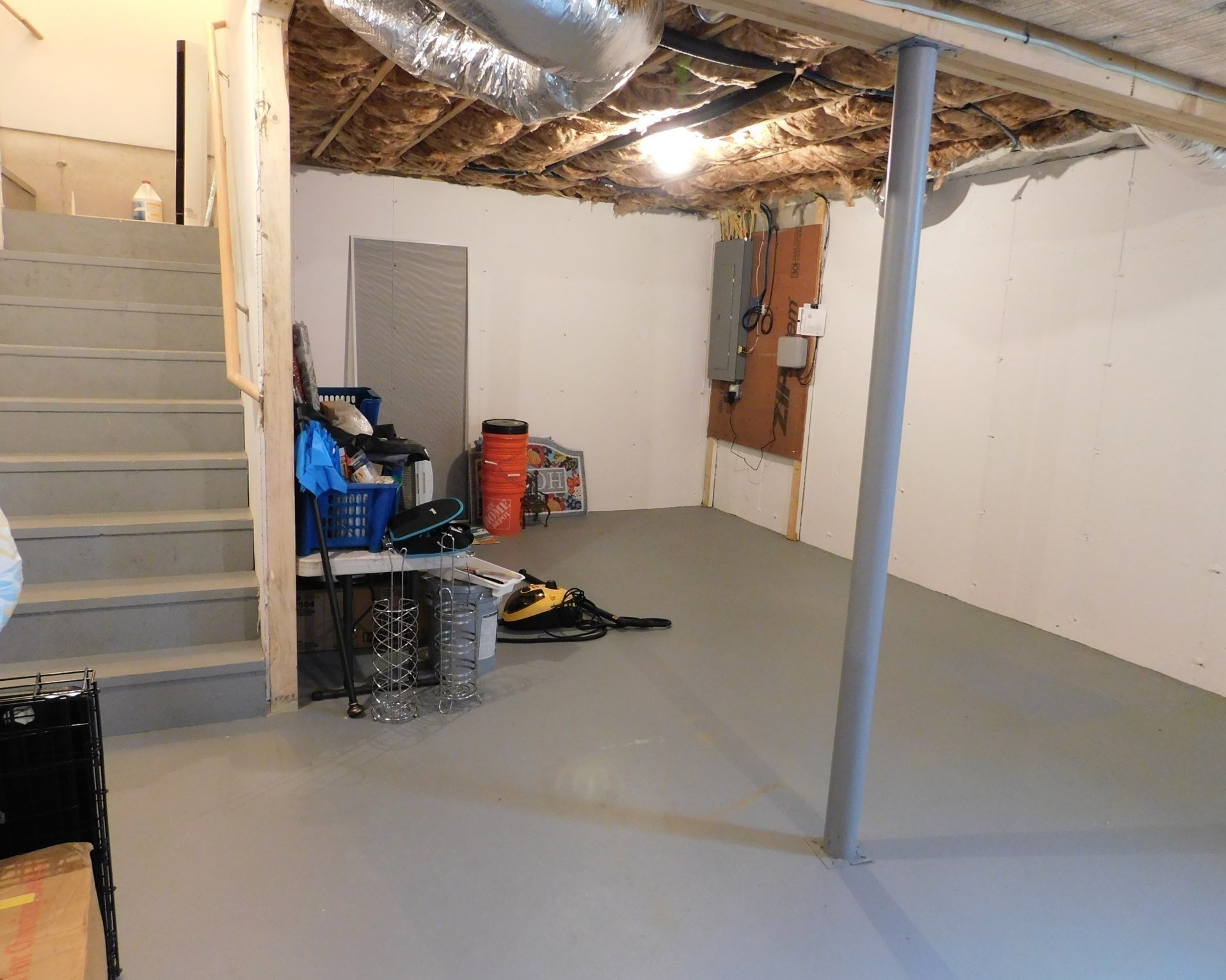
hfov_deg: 70.3
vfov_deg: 58.8
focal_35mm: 24
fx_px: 871
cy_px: 490
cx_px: 635
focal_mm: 4
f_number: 3
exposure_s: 1/8
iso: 400
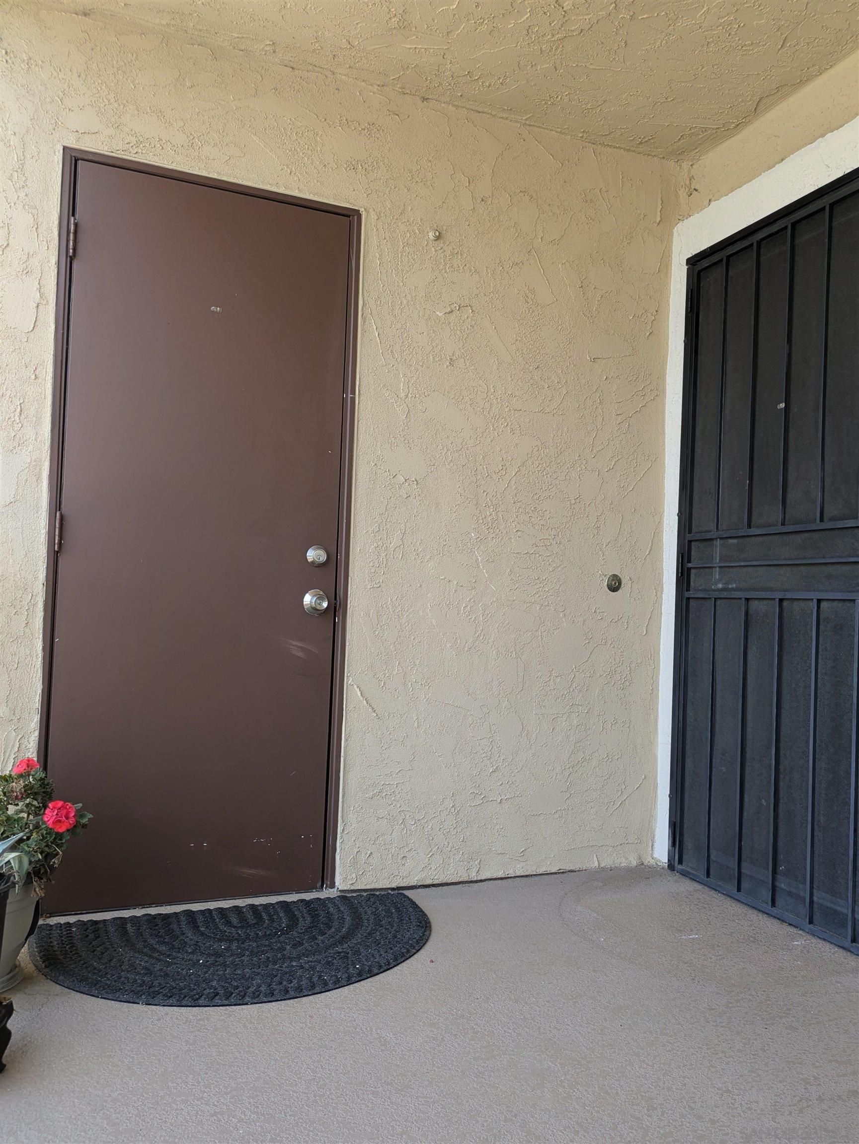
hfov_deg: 54.9
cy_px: 572
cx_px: 430
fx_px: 827
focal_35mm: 25
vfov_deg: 69.4
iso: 49
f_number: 1.89
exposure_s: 1/150
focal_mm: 5.43
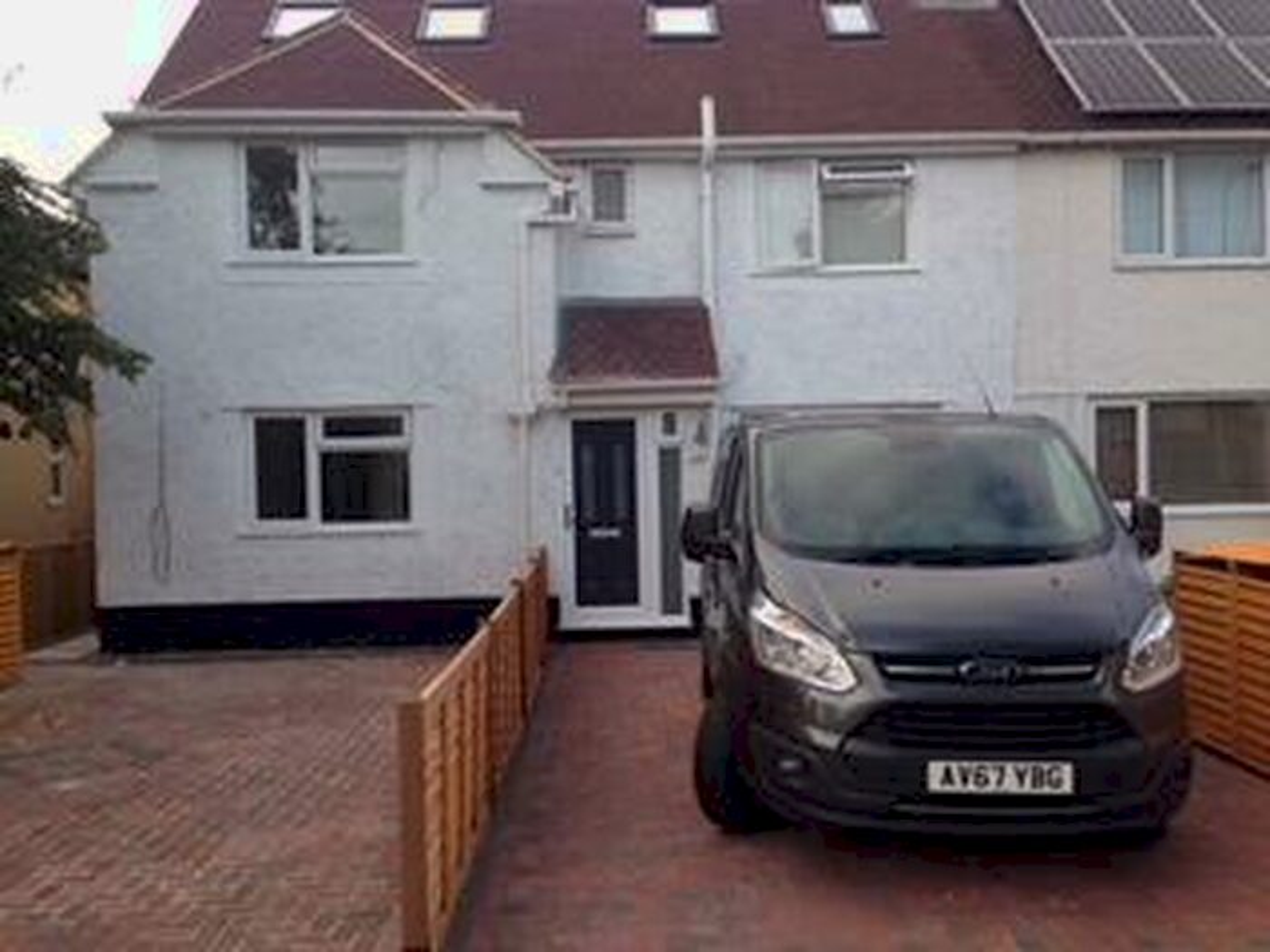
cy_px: 476
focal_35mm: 33
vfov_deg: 42.9
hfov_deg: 55.4
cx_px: 635
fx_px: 1211
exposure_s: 1/304
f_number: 2.4
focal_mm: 4.12
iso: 50
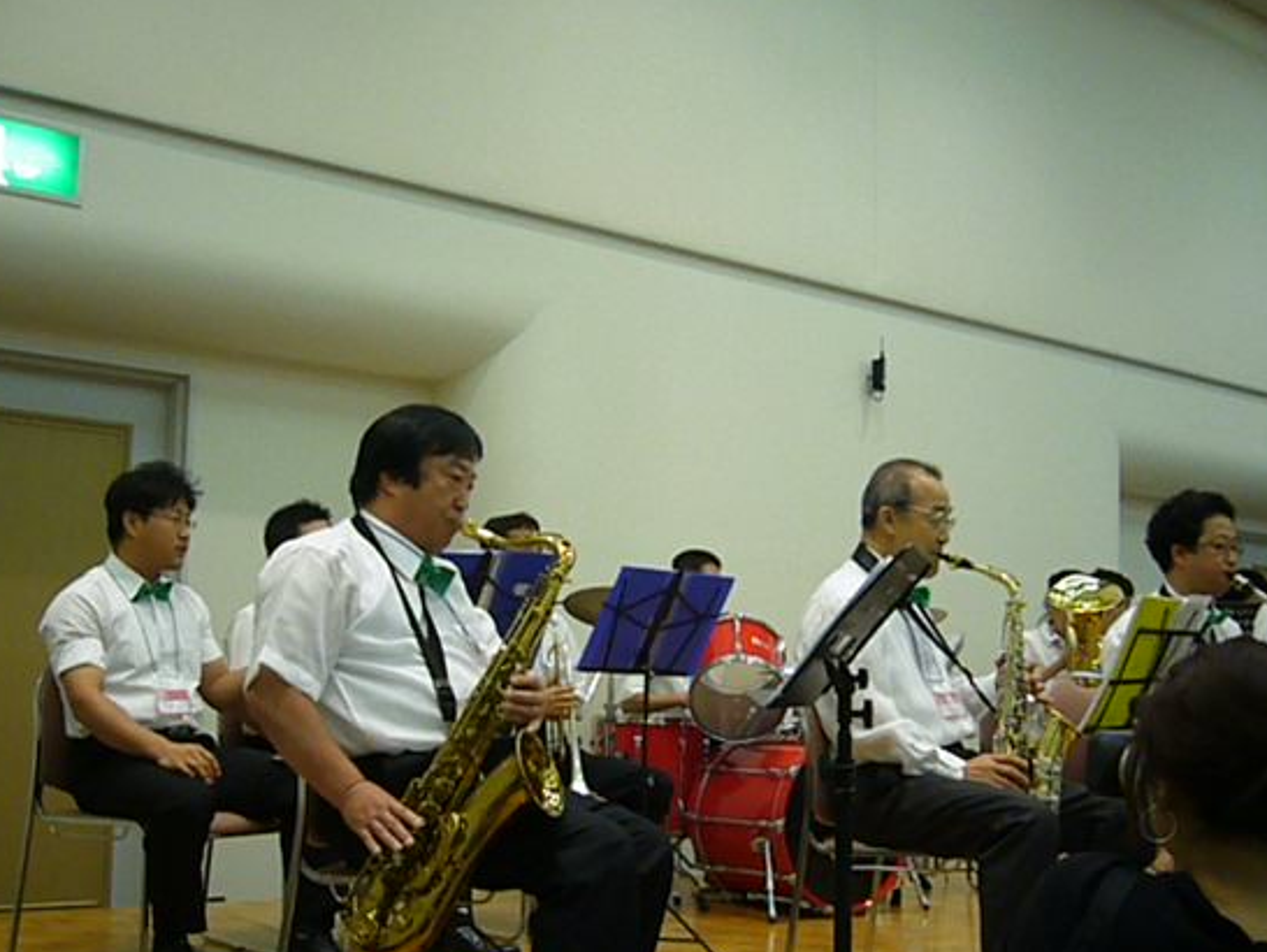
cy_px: 536
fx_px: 1501
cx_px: 599
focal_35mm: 41
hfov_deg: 45.7
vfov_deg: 35.1
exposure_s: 1/30
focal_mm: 5.8
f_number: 2.8
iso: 80
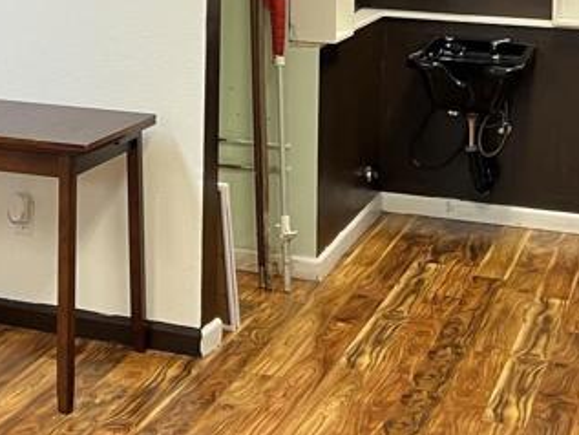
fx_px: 1406
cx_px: 241
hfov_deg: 23.3
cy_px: -48
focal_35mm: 84
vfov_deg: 17.0
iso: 200
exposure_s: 1/60
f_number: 1.5
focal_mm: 5.7
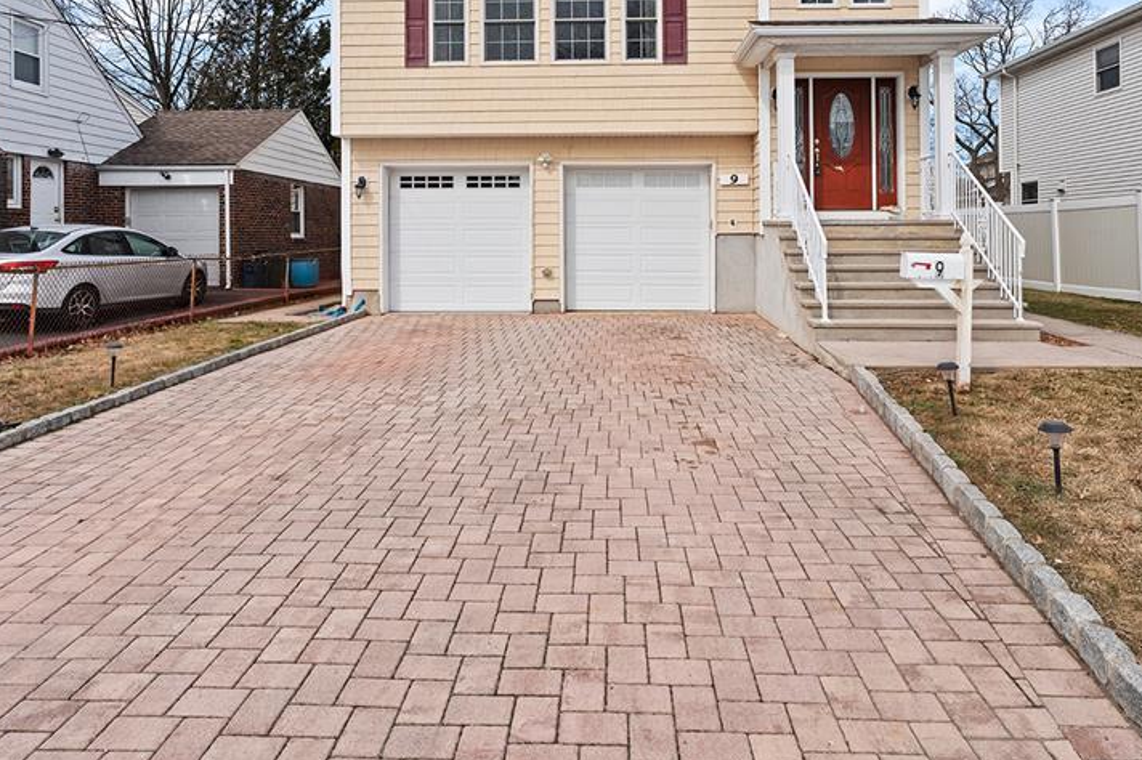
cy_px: 236
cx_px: 601
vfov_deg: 53.6
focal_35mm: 23
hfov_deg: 76.1
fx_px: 729
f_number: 8
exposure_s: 1/250
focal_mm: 16
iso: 100
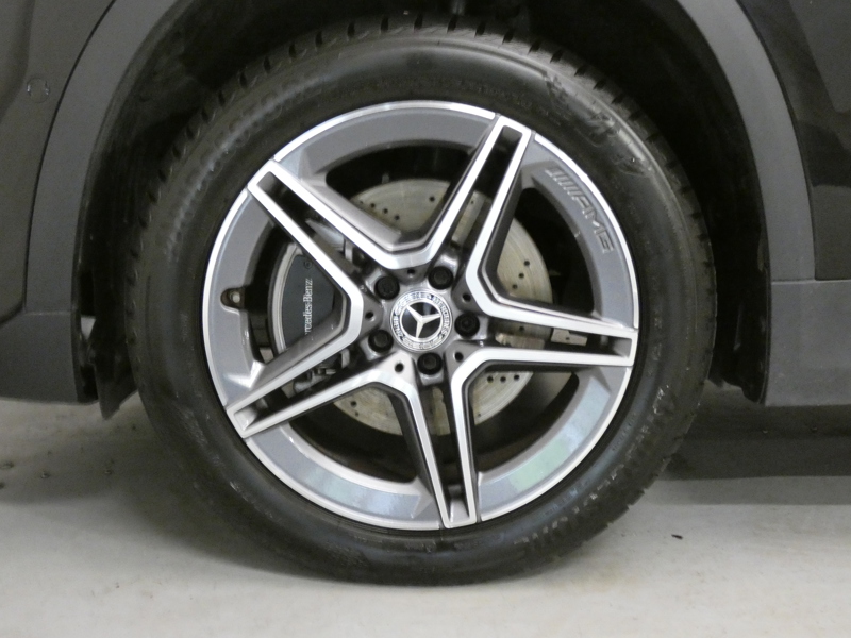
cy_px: 319
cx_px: 426
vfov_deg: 31.5
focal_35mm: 46
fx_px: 1131
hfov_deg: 41.2
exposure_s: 1/30
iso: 1600
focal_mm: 8.2
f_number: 3.8
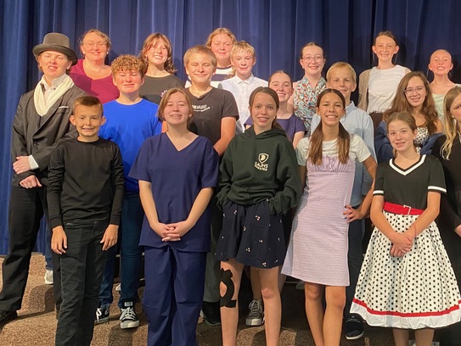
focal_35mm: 49
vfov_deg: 29.6
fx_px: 653
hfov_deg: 38.0
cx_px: 341
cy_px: 135
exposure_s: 1/60
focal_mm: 4.25
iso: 125
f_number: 1.8
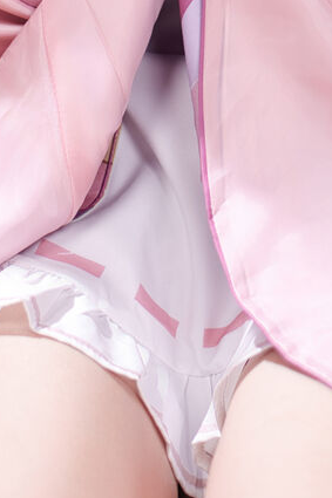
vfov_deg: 9.5
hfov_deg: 6.5
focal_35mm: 212
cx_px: 283
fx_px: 2935
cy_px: -240
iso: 100
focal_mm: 50
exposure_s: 1/400
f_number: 1.6
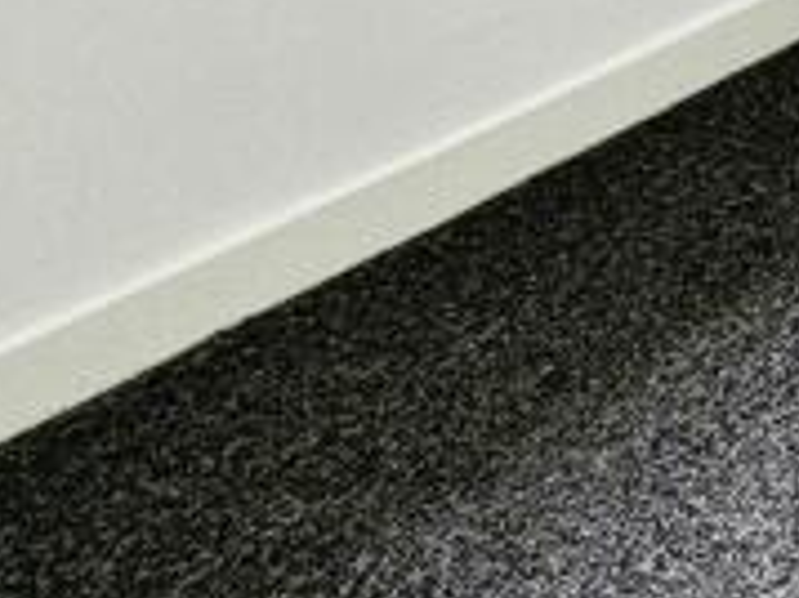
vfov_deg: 16.8
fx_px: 1845
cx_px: 1178
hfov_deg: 20.9
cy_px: -277
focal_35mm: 80
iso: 100
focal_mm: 2.22
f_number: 2.2
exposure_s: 1/99
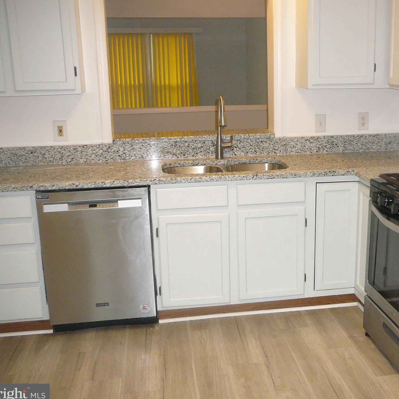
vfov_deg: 40.0
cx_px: 255
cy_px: 202
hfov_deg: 39.7
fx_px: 548
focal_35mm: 42
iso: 200
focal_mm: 5.2
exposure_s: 1/30
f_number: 2.8
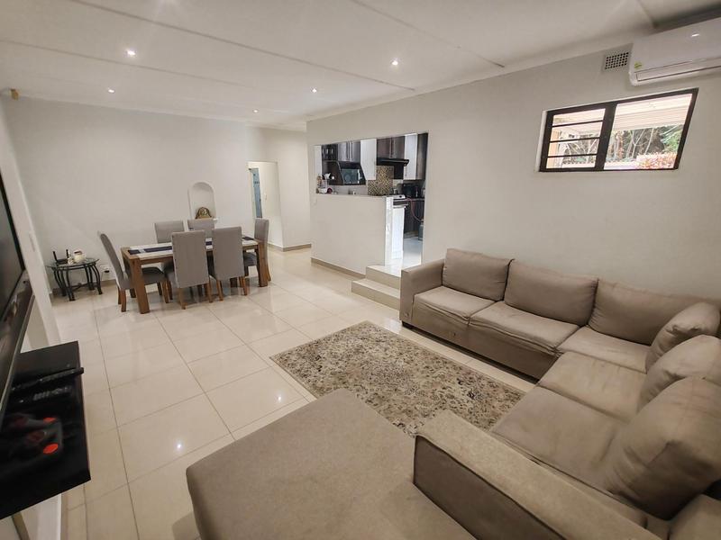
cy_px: 270
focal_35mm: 16
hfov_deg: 94.5
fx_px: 333
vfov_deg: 78.1
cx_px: 360
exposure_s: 1/33
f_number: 2.2
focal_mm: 1.96
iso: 200
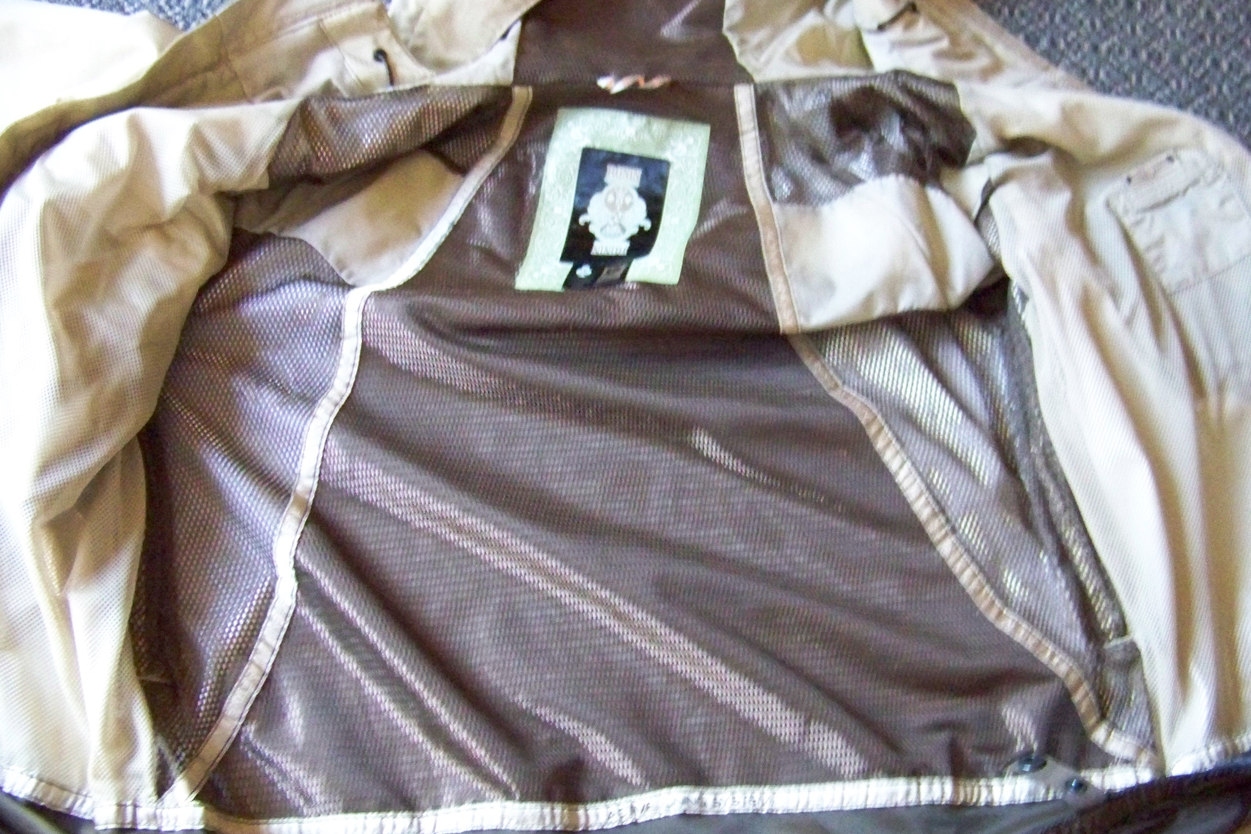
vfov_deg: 35.0
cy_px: 440
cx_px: 621
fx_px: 1320
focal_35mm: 38
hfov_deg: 50.7
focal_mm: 5.85
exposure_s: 1/30
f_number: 2.8
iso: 1000
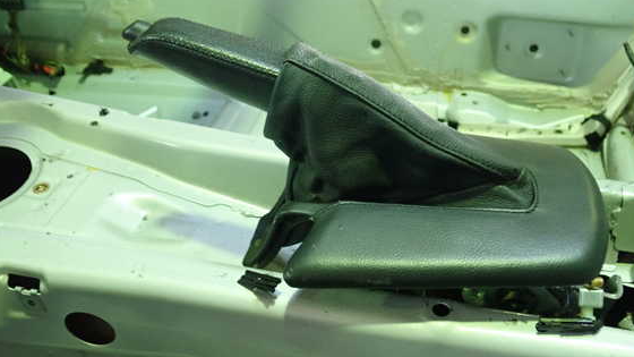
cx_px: 334
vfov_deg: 33.7
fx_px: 588
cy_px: 169
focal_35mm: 35
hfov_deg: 56.6
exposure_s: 1/30
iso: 800
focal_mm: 5.5
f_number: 2.3
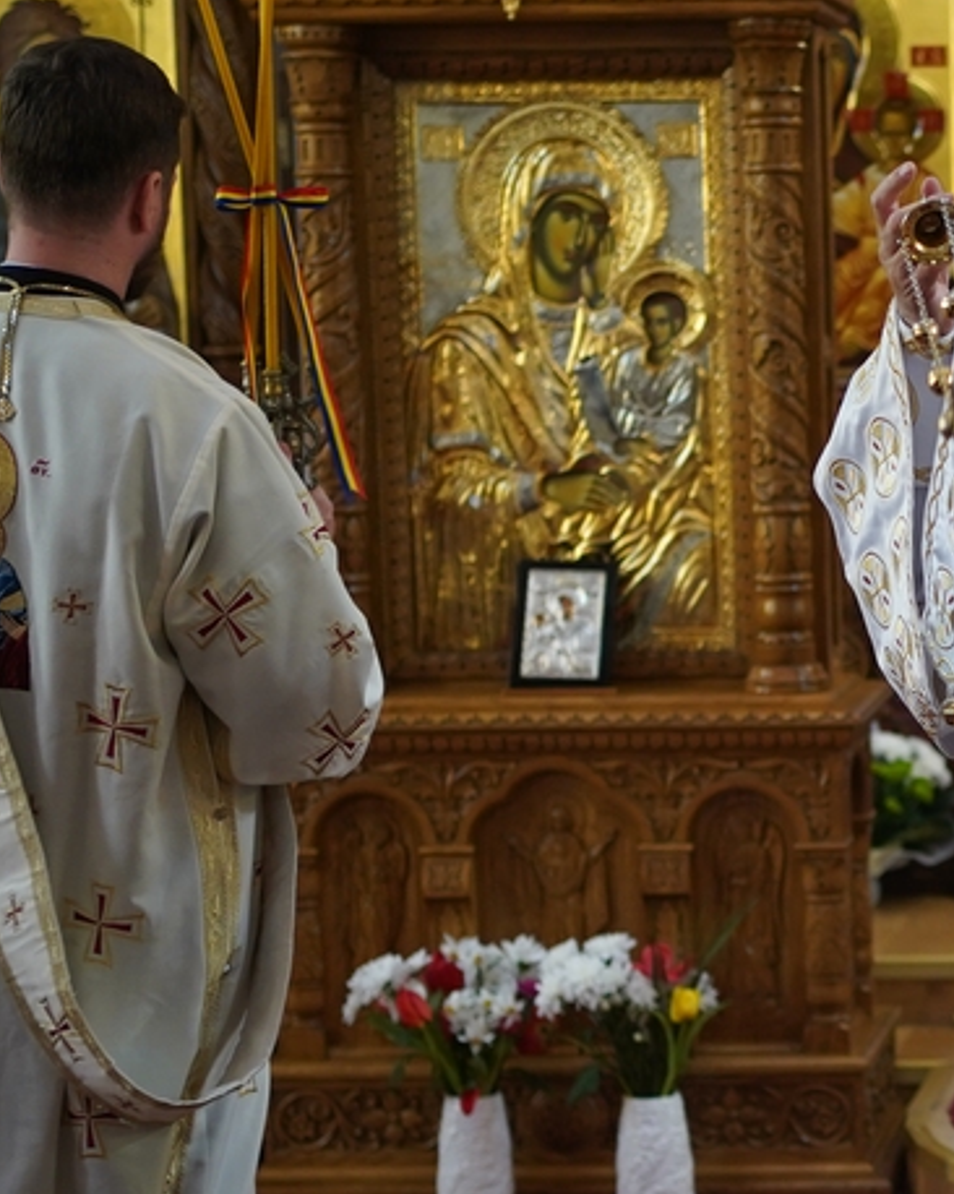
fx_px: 3638
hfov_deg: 14.3
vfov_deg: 18.6
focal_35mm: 103
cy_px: 726
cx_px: 1286
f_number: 2
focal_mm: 35
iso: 800
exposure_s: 1/125
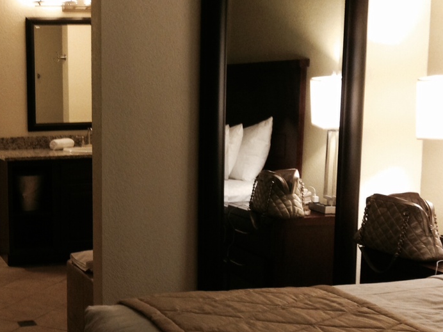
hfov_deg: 30.4
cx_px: 53
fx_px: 781
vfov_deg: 24.0
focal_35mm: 61
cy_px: 194
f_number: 2.4
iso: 250
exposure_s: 1/20
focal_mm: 4.12
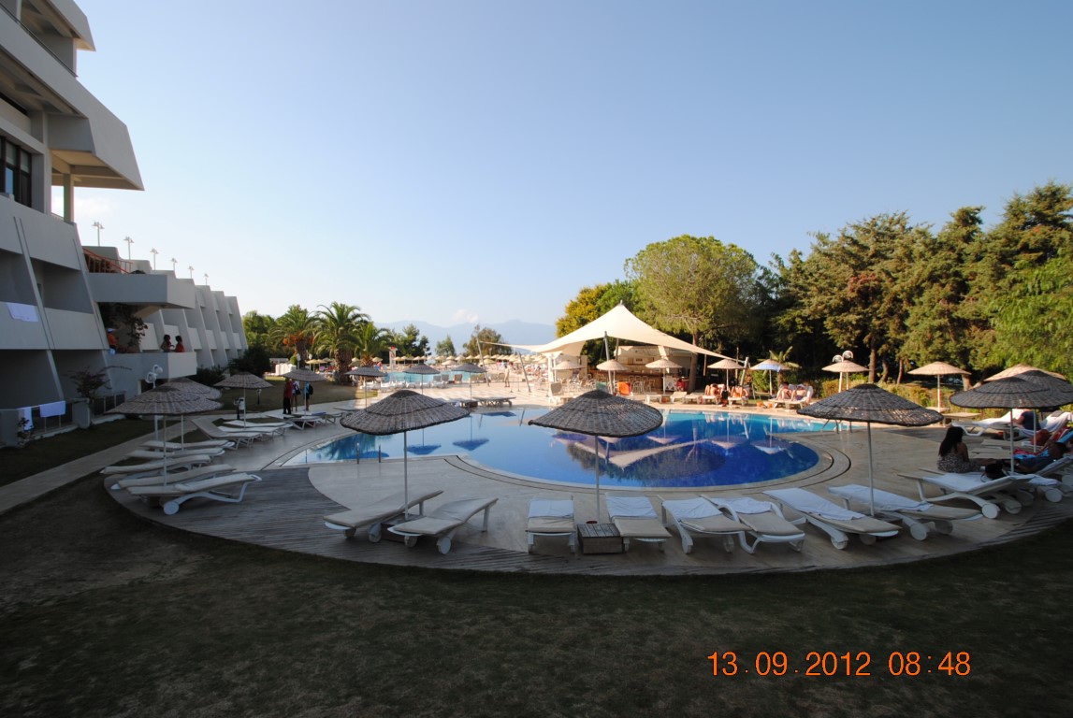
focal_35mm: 17
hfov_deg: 92.4
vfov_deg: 69.8
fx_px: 515
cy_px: 359
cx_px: 536
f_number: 7.1
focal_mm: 11.5
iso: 100
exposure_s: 1/200
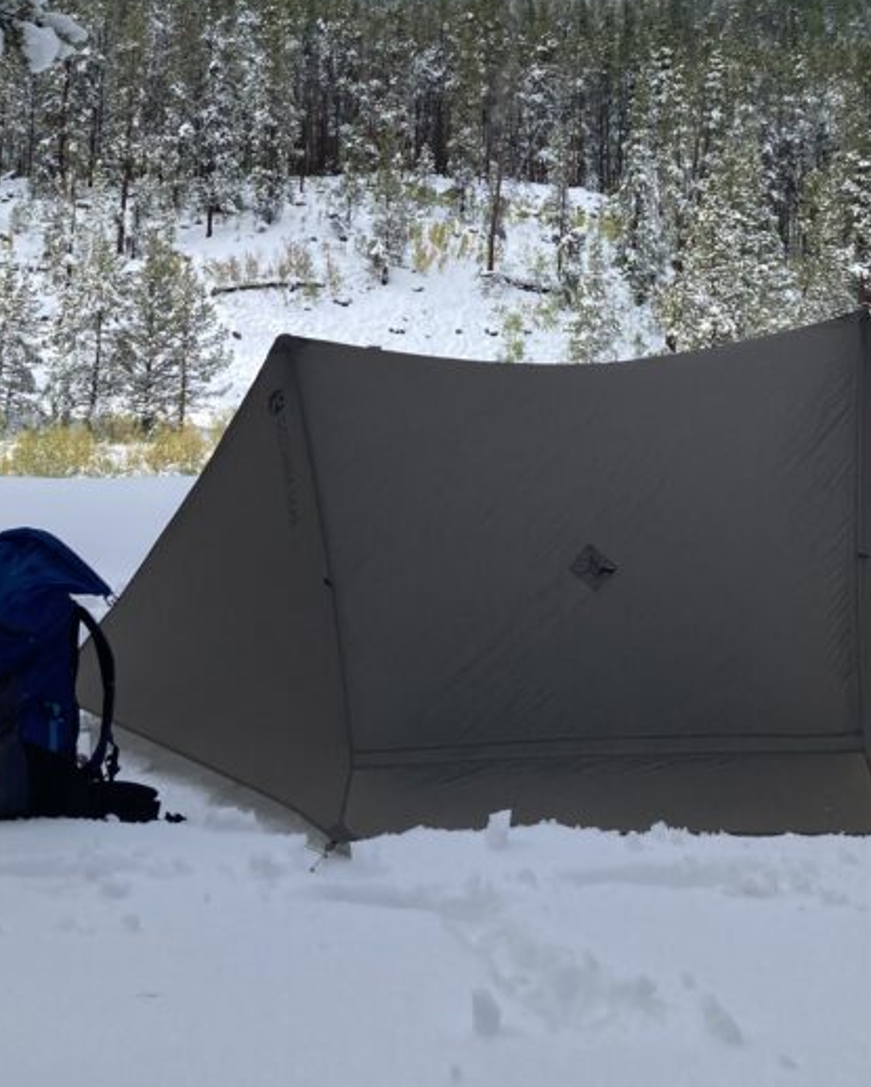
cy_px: 138
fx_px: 1738
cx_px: 405
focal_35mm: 54
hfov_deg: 28.1
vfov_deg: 33.2
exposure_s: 1/852
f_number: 1.8
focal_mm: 3.99
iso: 20
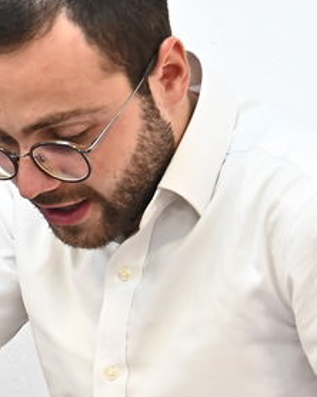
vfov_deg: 9.3
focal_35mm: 208
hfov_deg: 7.2
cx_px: -306
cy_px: 341
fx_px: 2442
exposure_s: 1/200
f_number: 5
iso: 2000
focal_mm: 44
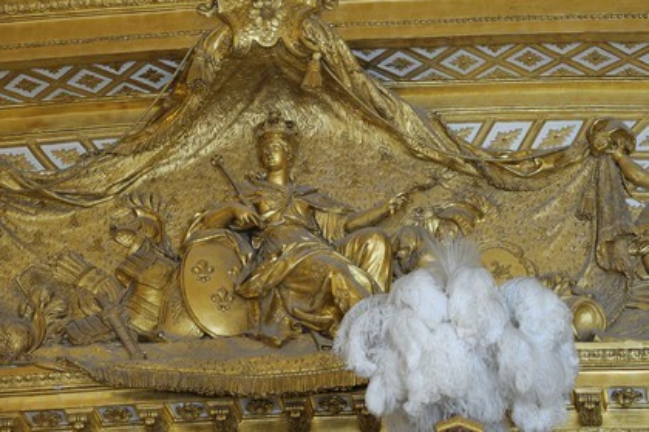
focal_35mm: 125
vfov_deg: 11.0
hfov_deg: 16.4
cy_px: 216
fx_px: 2253
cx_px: 324
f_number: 11
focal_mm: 125
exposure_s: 2
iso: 200
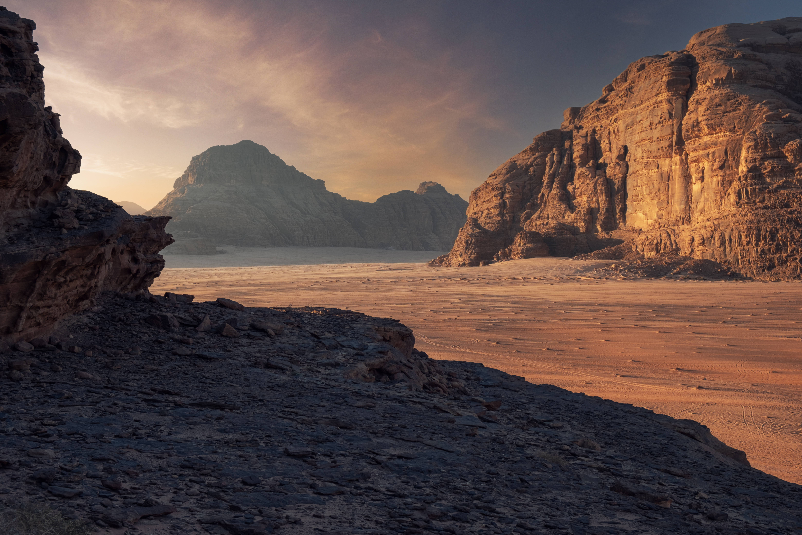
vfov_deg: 26.5
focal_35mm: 51
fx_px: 1136
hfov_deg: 38.9
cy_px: 268
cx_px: 401
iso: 160
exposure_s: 1/125
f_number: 8
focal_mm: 34.3
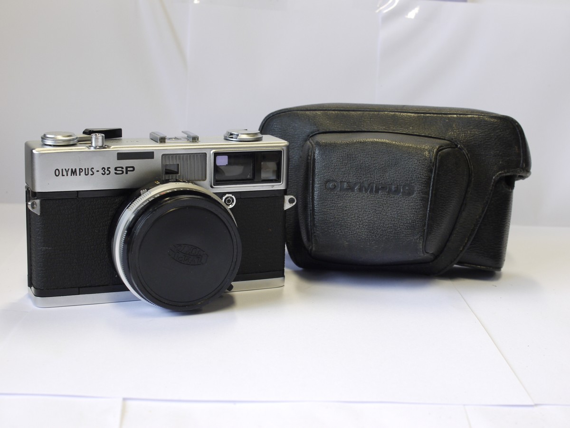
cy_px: 214
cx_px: 285
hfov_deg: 32.2
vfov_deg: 24.4
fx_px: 988
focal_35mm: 60
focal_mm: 30
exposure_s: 1/30
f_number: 7.1
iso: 400
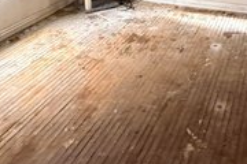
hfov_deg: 38.0
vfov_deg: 21.7
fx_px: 350
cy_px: -88
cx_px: 181
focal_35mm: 51
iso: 1000
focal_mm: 2.22
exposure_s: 1/60
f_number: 2.2
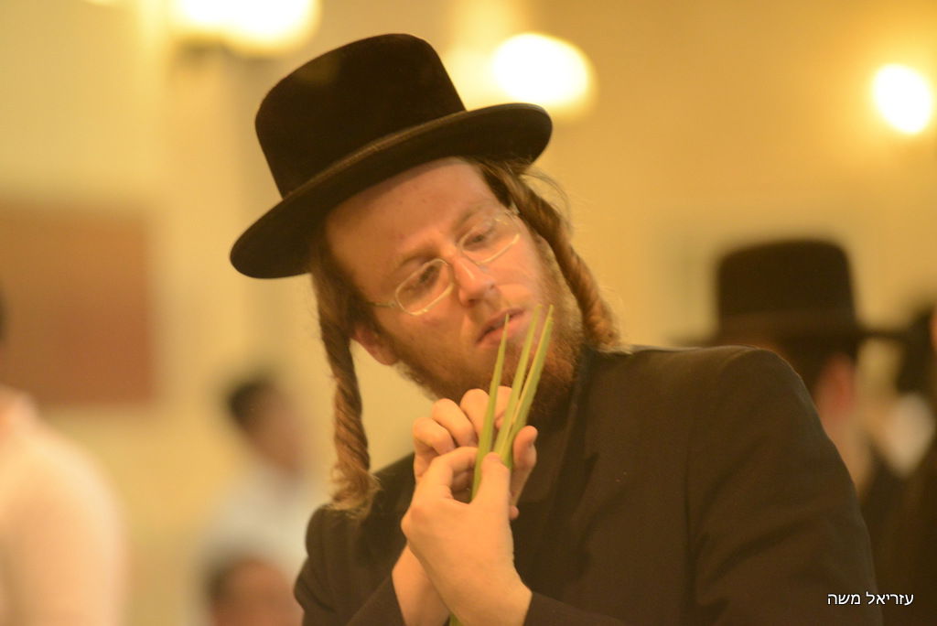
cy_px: 313
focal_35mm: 300
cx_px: 468
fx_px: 7812
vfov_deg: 4.6
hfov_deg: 6.9
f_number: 4.5
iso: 4000
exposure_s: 1/125
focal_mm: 300
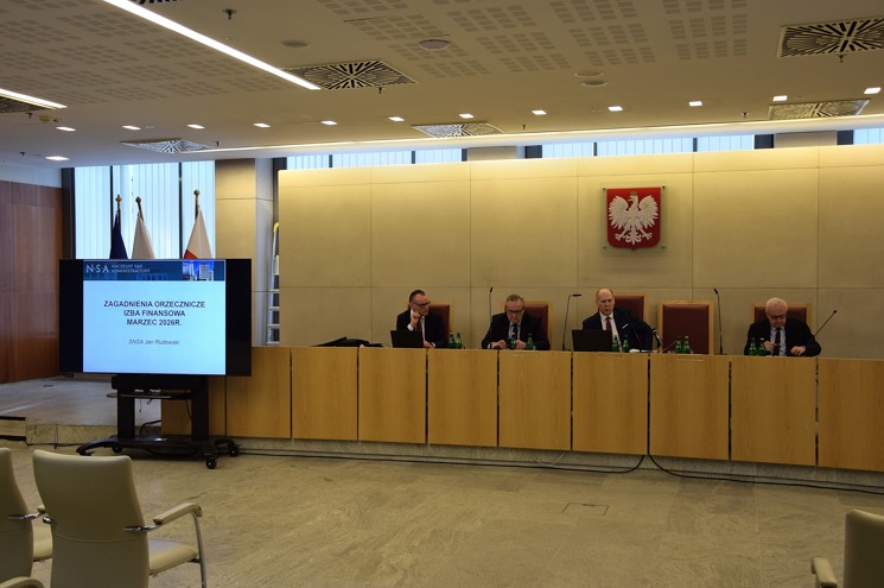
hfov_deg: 51.3
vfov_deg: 35.4
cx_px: 442
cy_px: 294
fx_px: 920
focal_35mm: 38
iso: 400
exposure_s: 1/80
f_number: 4.5
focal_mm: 25
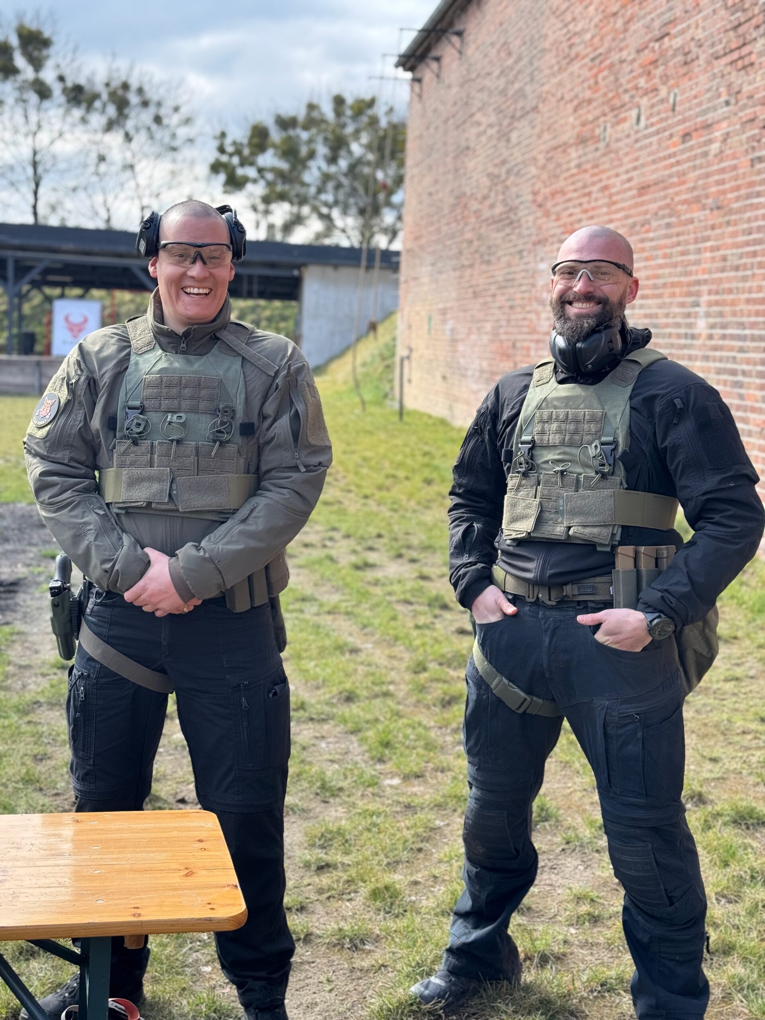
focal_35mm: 48
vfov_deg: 39.7
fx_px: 1414
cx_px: 382
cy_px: 510
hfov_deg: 30.3
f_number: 1.78
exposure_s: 1/995
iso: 64
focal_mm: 6.76
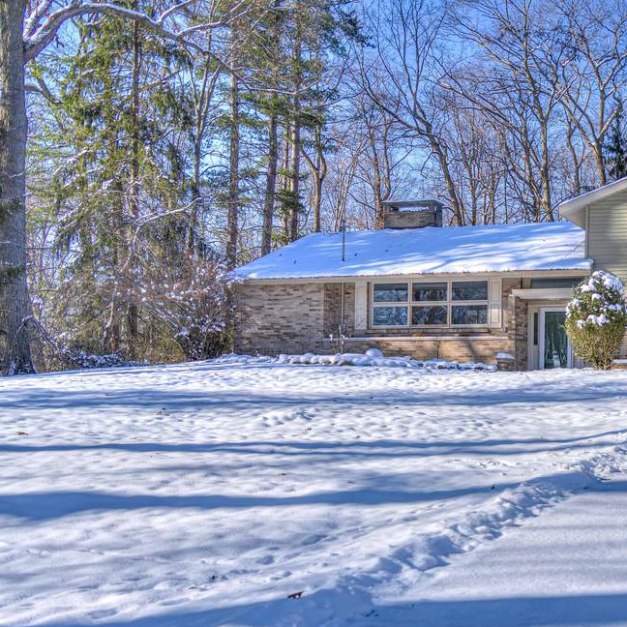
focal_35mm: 47
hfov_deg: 33.9
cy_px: 381
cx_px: 579
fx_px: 963
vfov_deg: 35.9
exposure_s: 1/4000
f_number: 2.8
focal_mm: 28
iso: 200
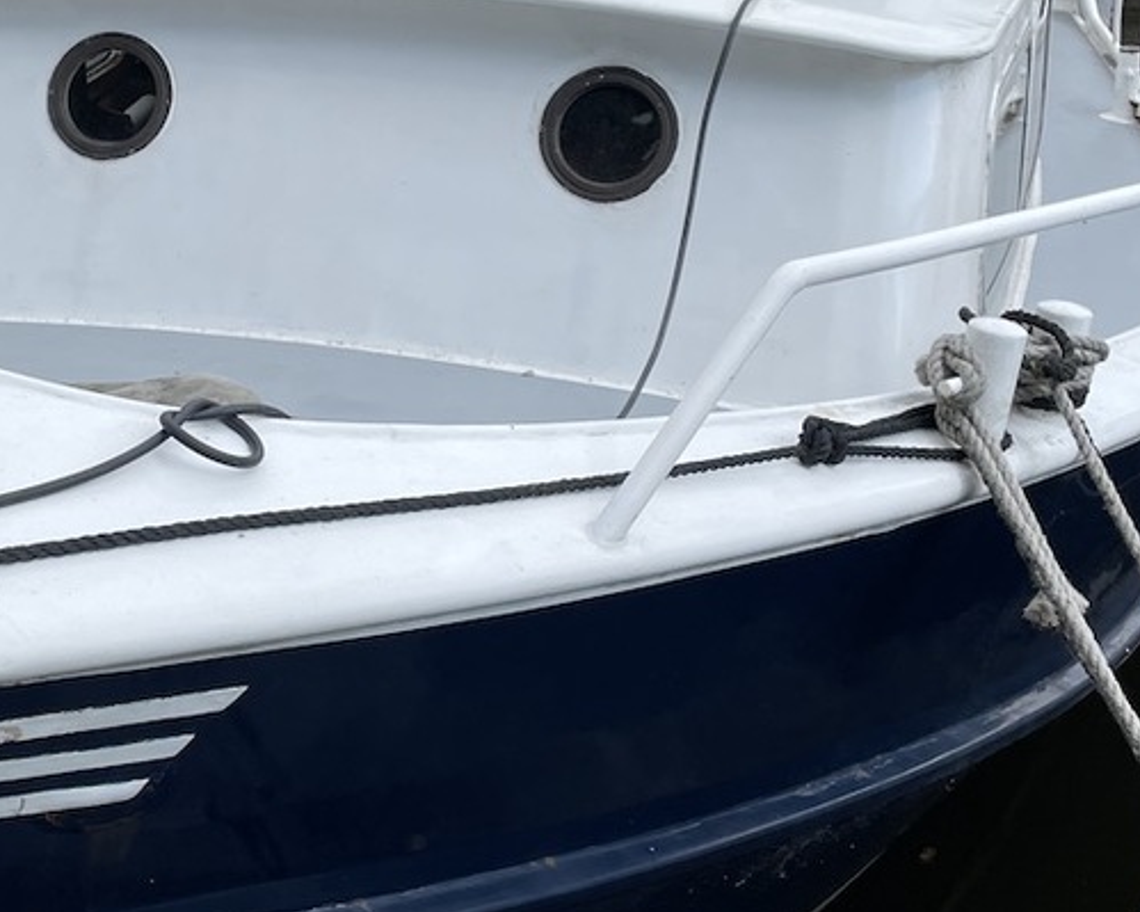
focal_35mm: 61
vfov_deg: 24.9
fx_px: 2058
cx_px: 375
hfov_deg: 30.7
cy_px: 327
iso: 32
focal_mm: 4.2
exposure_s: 1/2564
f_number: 1.6
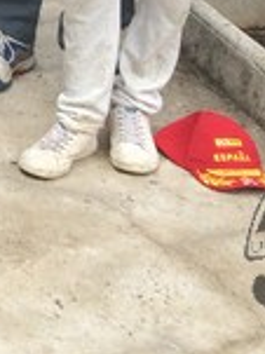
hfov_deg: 8.6
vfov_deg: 11.8
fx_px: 1574
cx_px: -424
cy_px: -286
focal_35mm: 154
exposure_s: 1/672
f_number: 2.2
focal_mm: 4.15
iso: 32
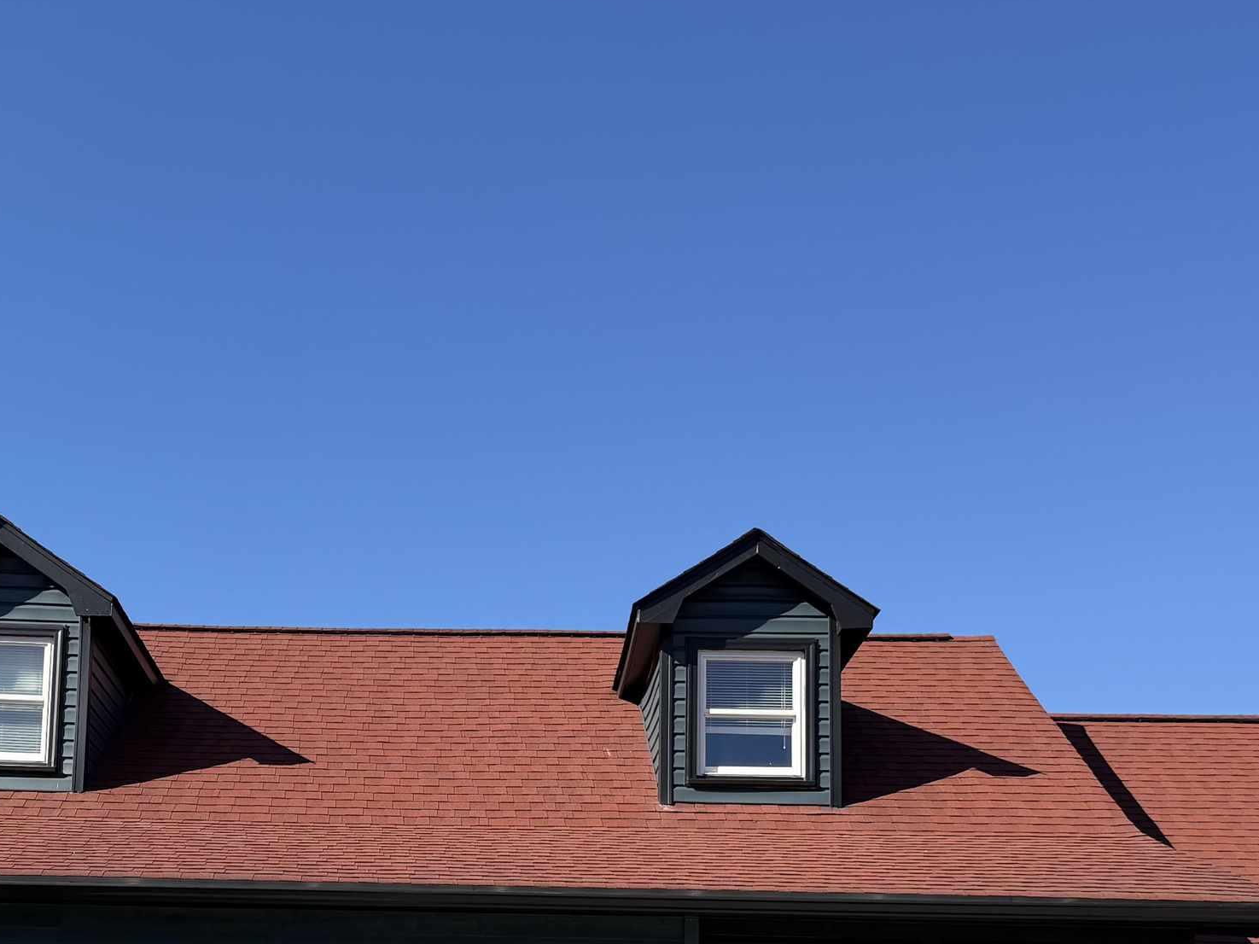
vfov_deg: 27.5
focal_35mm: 50
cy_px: 930
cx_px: 466
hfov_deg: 37.9
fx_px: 1818
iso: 80
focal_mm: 6.76
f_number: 1.78
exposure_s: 1/3425
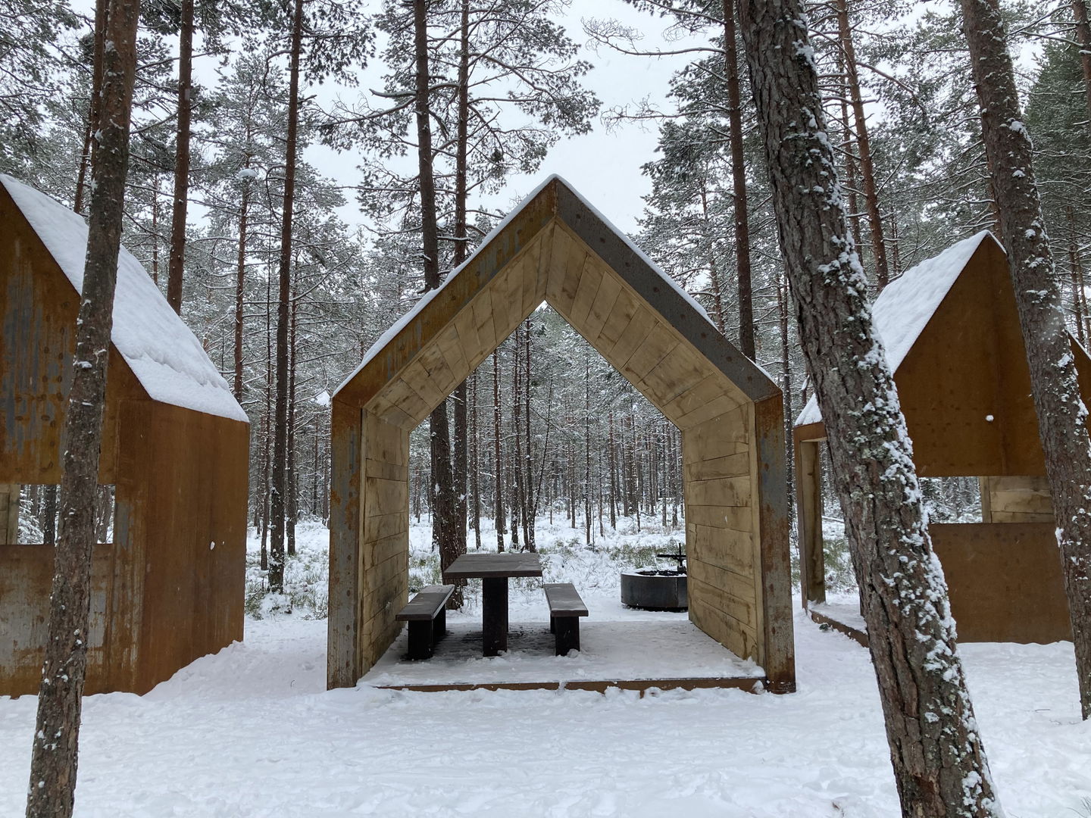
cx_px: 546
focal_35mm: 28
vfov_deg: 49.7
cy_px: 409
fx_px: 882
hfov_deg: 63.4
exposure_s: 1/105
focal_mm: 3.99
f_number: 1.8
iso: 80
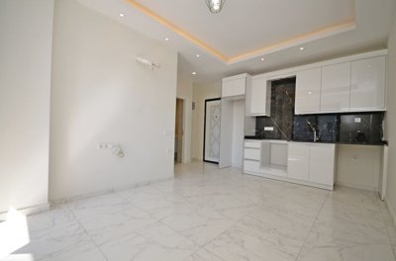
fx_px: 164
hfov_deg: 100.6
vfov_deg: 76.9
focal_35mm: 15
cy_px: 130
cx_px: 198
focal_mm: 10
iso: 125
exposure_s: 1/125
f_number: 5.6
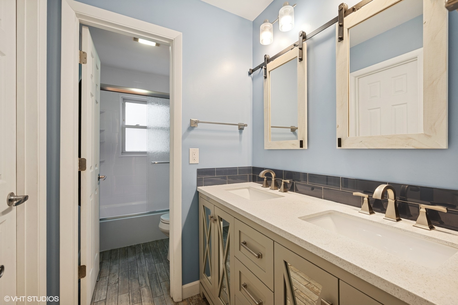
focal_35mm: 16
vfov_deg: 75.5
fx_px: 197
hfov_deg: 98.5
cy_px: 152
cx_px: 229
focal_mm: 15.5
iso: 200
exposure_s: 1/13
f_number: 9
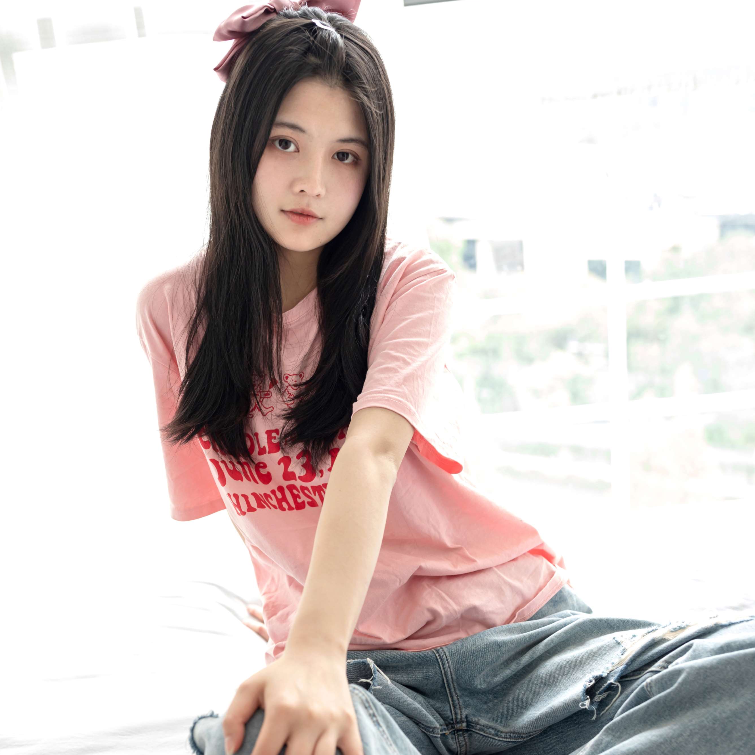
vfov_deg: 37.8
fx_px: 1086
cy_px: 518
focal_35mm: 44
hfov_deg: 38.3
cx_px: 378
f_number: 2.8
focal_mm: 35
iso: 500
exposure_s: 1/200
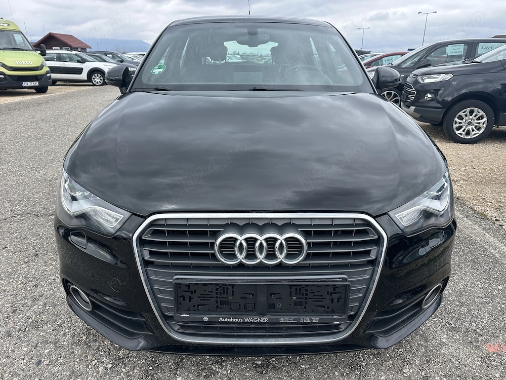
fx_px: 351
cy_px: 190
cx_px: 253
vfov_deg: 56.8
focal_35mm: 24
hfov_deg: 71.6
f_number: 1.78
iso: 80
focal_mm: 6.86
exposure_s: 1/1256
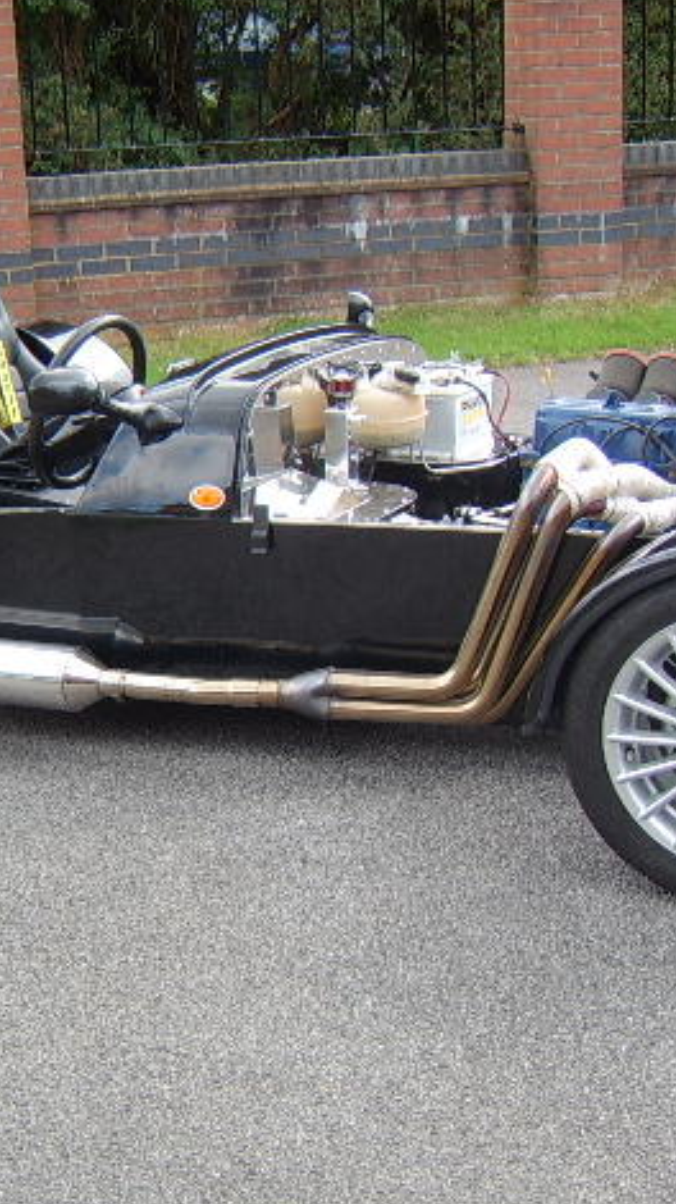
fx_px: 1467
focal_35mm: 46
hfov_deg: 25.9
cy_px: 599
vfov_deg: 44.6
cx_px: 279
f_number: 2.7
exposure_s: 1/125
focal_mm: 8.13
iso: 50
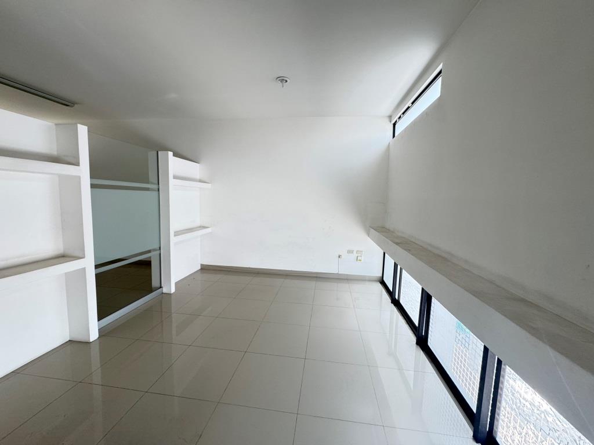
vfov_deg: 85.7
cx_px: 297
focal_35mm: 14
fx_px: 240
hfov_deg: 102.1
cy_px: 222
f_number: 2.2
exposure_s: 1/99
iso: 160
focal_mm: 2.22
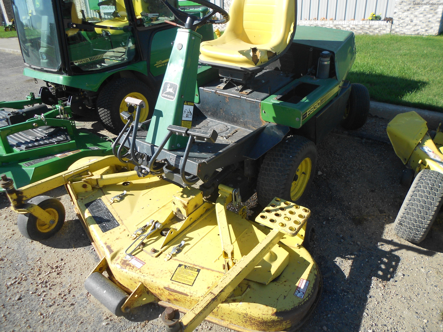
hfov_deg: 67.3
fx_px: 333
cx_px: 222
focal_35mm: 26
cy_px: 166
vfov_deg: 53.1
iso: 80
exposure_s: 1/500
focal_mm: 4.6
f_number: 3.2
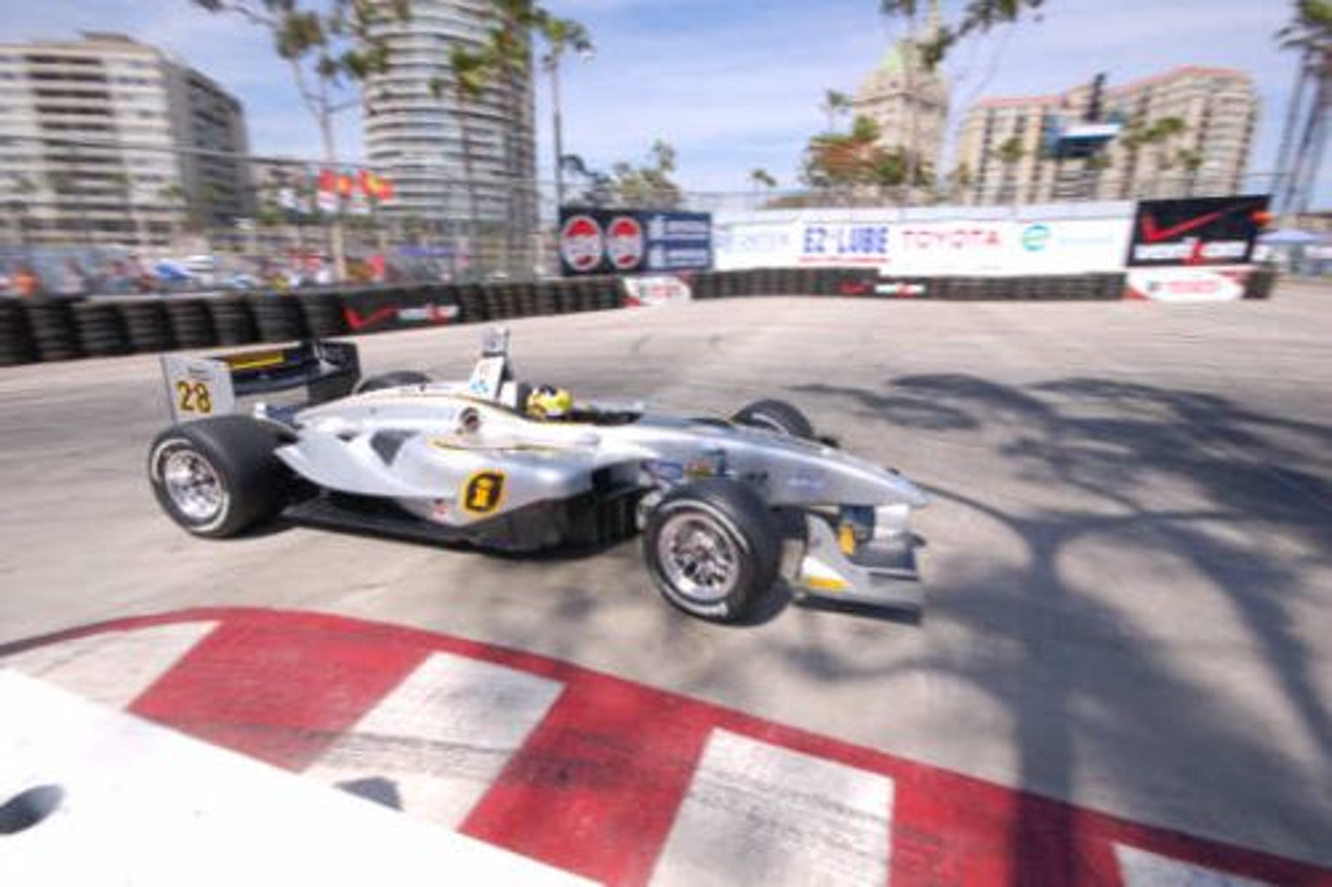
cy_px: 444
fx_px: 610
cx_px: 666
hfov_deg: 95.0
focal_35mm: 16
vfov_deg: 72.0
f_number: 25
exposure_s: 1/160
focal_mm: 11
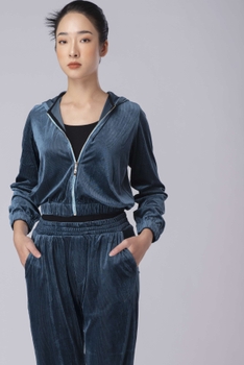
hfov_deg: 11.4
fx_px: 1217
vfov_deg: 17.0
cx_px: 64
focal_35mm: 120
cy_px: 256
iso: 200
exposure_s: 1/125
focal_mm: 70
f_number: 7.1
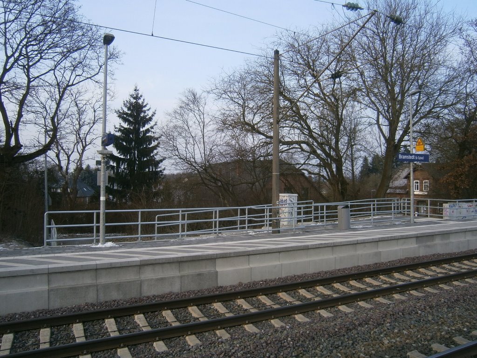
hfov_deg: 67.3
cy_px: 179
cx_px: 238
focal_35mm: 26
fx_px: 358
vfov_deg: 53.1
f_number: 2.8
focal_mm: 4.7
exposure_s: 1/250
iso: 80
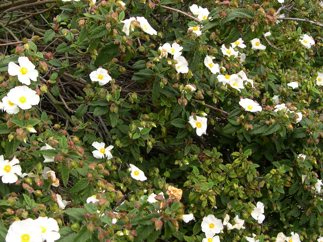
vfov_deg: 29.1
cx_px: 161
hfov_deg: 38.2
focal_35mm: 50
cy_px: 143
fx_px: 467
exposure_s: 1/262
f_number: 2.8
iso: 100
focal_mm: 8
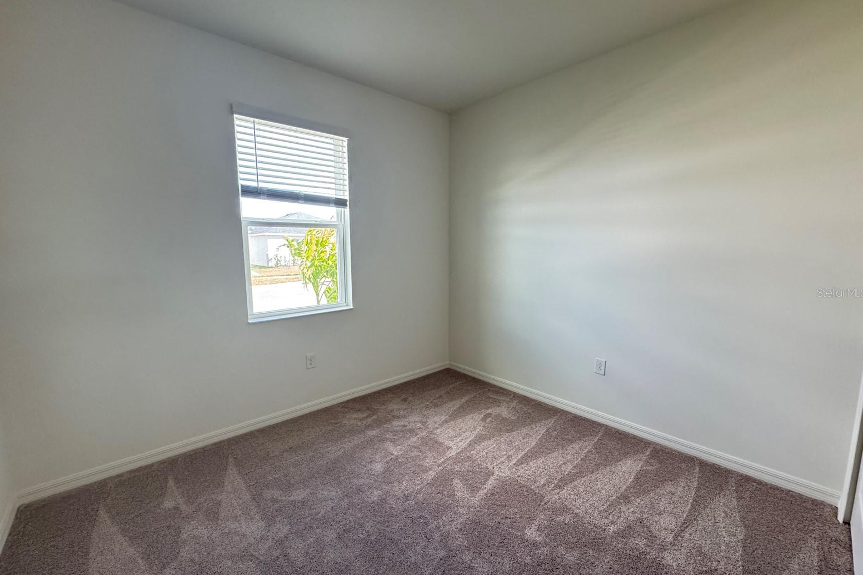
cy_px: 292
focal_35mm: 15
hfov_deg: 100.4
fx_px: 360
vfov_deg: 77.3
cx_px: 425
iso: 250
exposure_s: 1/120
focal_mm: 2.22
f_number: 2.2
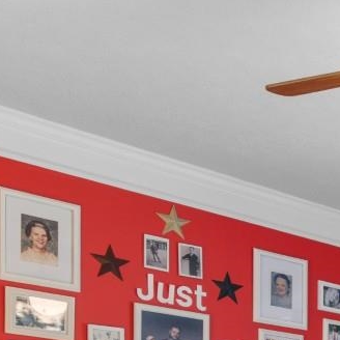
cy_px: 466
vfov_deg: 23.4
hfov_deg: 22.0
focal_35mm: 63
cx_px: 528
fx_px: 700
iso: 100
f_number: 4.5
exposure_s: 1
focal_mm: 10
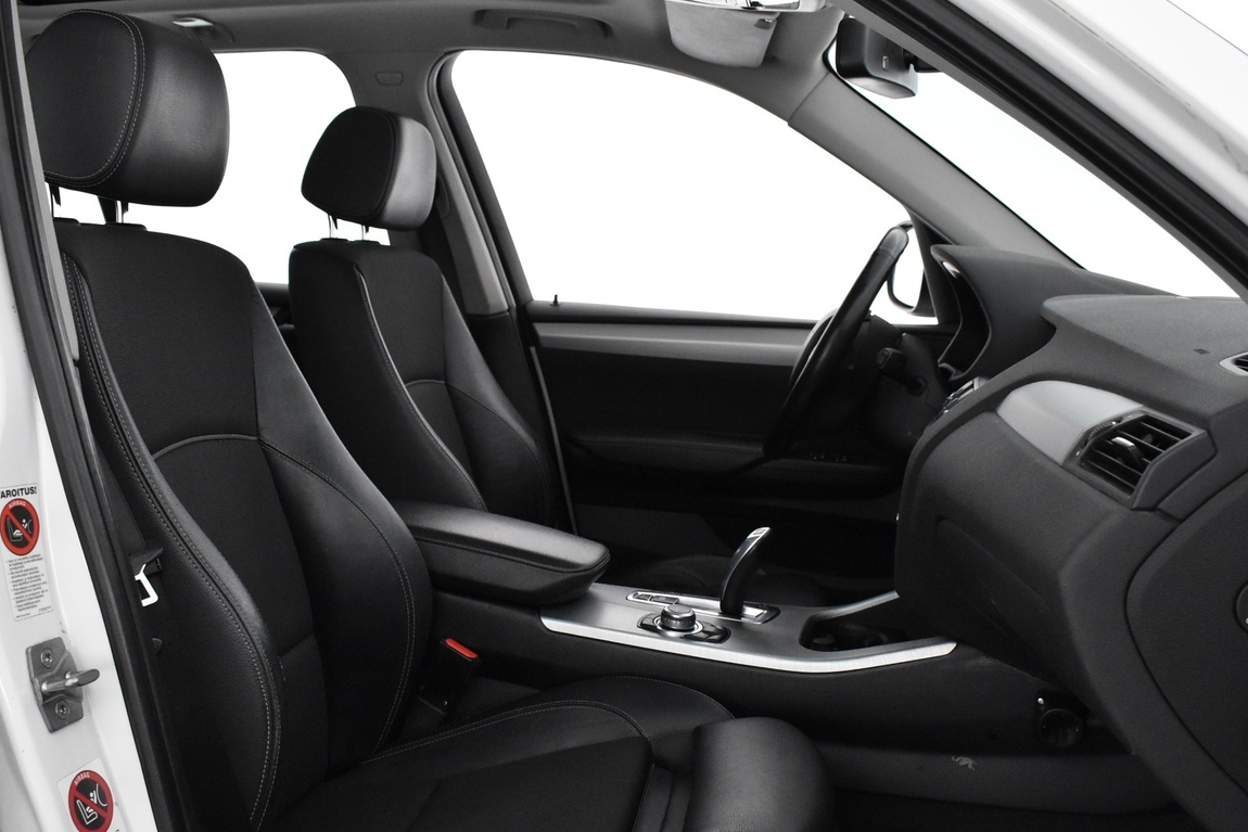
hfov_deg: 50.7
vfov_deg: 34.8
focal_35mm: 38
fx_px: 1317
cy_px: 535
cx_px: 607
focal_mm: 18
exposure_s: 1/80
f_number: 4.5
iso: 3200
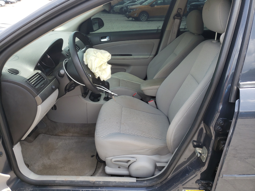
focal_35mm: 26
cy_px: 96
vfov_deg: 53.1
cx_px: 128
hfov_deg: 67.3
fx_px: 192
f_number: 1.5
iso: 50
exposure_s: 1/526
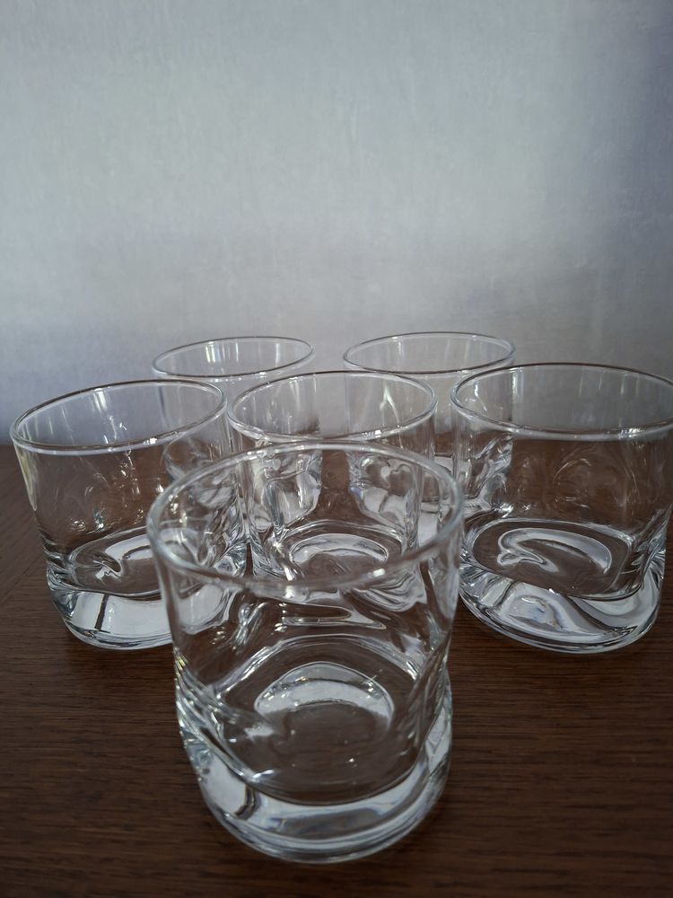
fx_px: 596
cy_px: 449
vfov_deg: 73.9
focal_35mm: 23
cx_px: 336
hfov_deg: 58.9
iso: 800
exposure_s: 1/25
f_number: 1.8
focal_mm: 5.54
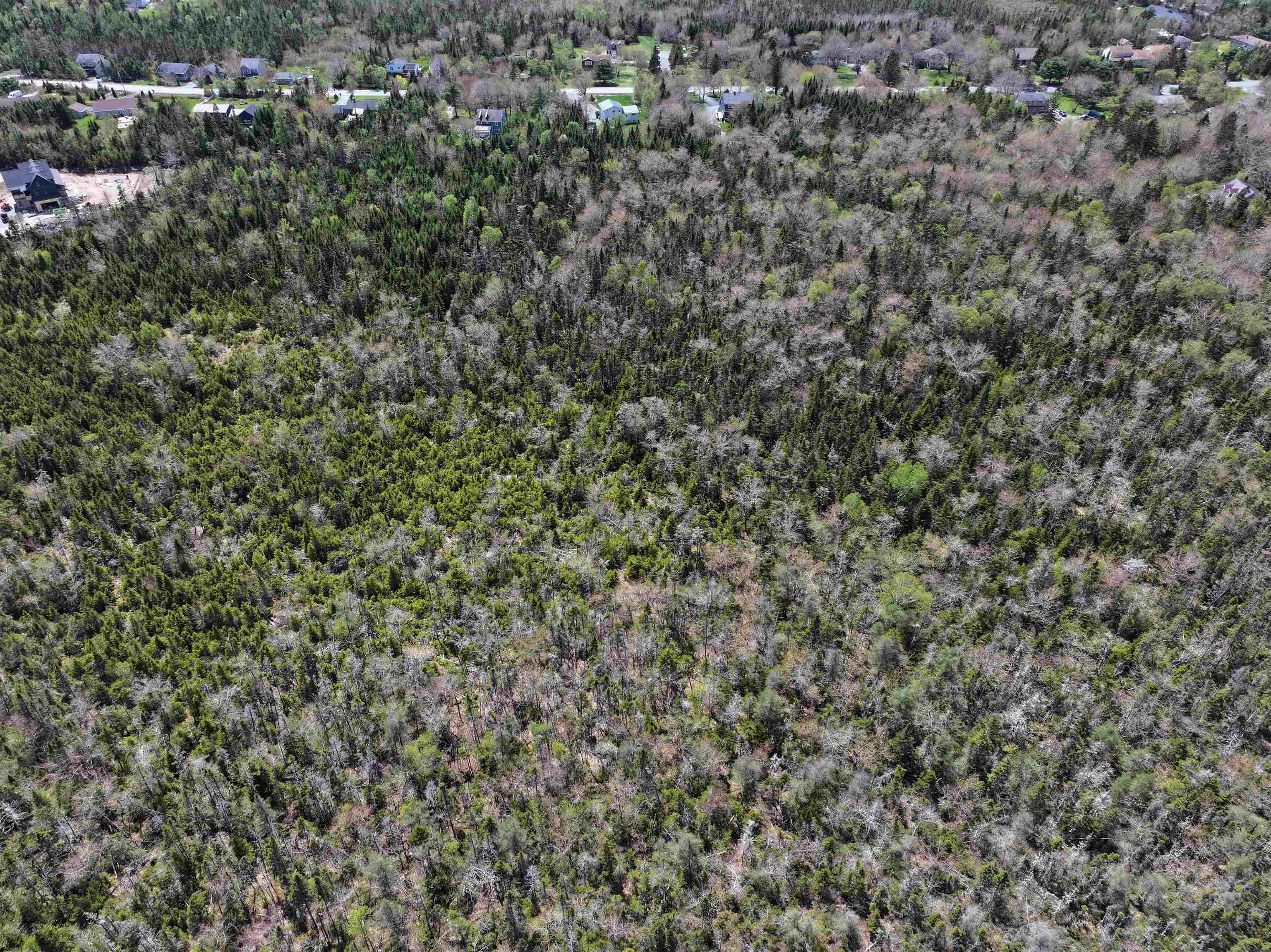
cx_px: 636
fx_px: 881
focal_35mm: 24
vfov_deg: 56.8
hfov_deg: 71.6
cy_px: 476
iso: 100
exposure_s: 1/1000
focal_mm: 12.29
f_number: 2.8
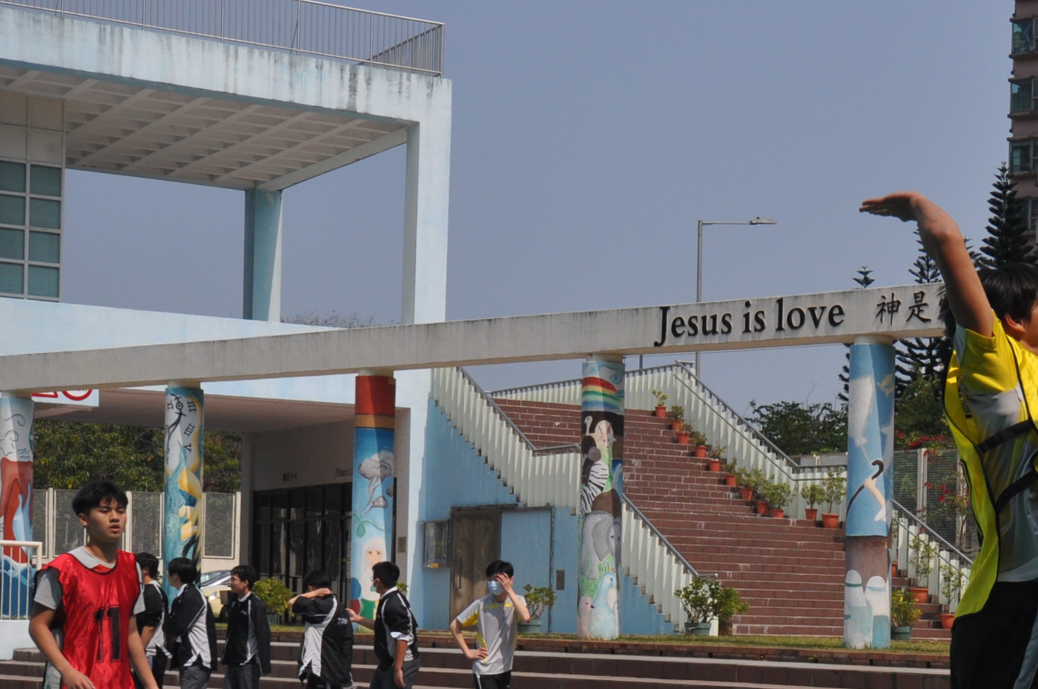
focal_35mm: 82
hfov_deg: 24.1
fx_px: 2361
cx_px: 930
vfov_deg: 16.3
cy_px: 675
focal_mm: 24
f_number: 6.3
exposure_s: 1/1600
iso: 400
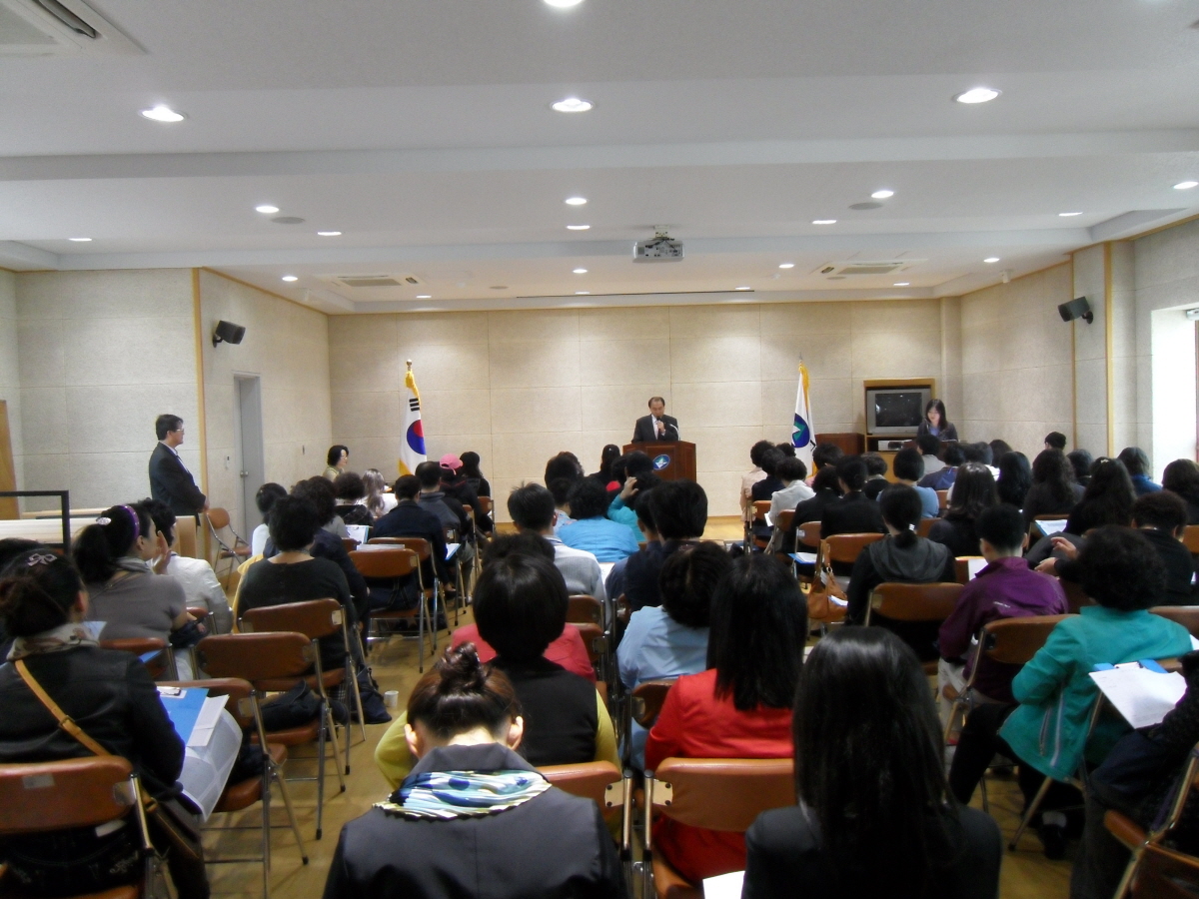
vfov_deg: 49.7
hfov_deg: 63.4
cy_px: 450
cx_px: 600
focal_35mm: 28
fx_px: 970
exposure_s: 1/45
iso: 320
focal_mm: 5
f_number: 3.4
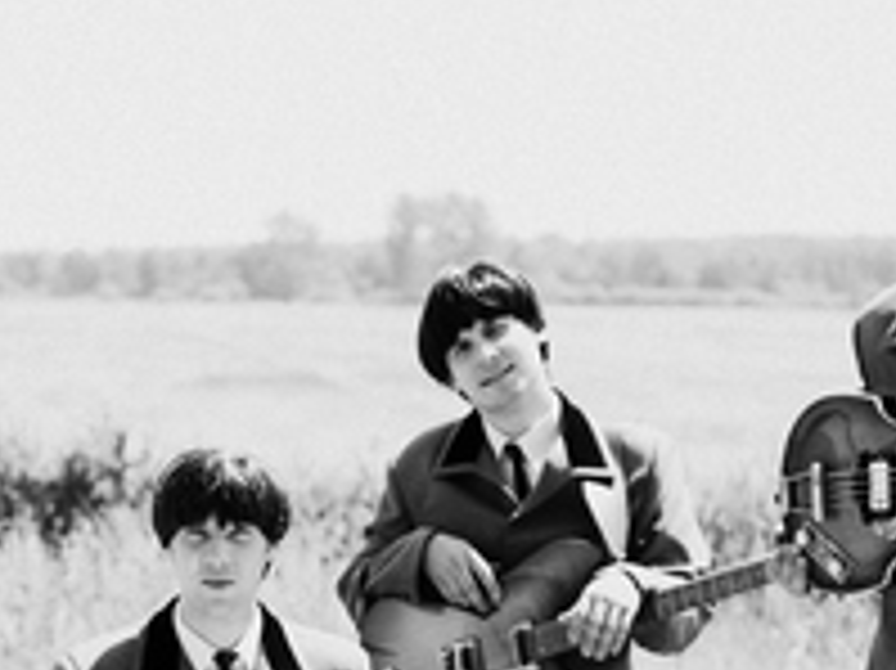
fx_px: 3944
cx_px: 333
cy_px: 737
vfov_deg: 9.6
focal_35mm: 152
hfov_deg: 13.0
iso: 100
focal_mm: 35
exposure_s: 1/3000
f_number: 1.8
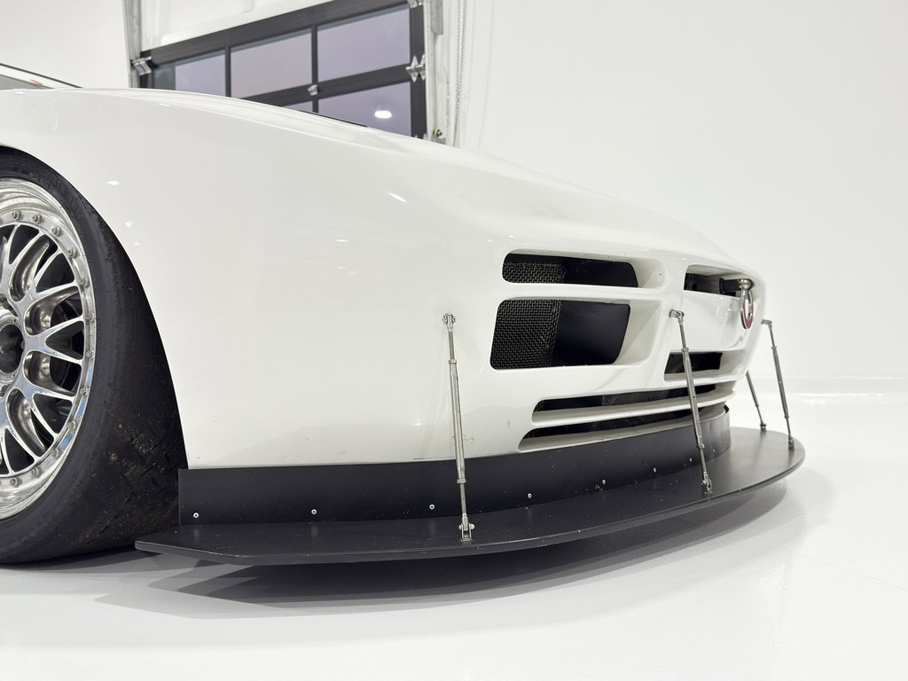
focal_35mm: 35
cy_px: 340
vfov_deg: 40.7
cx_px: 454
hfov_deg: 52.6
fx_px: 918
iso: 100
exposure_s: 1/120
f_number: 1.78
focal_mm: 6.76
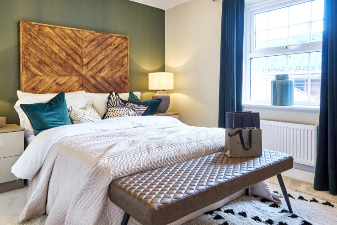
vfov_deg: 51.0
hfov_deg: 71.4
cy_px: 89
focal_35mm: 25
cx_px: 160
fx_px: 234
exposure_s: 1/8
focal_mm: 12
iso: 200
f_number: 7.1
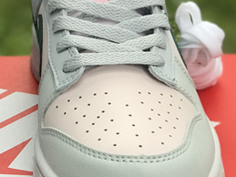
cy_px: 41
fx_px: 1111
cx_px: 16
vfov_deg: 9.1
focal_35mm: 163
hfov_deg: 12.0
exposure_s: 1/50
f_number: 2.8
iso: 64
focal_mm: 6.6
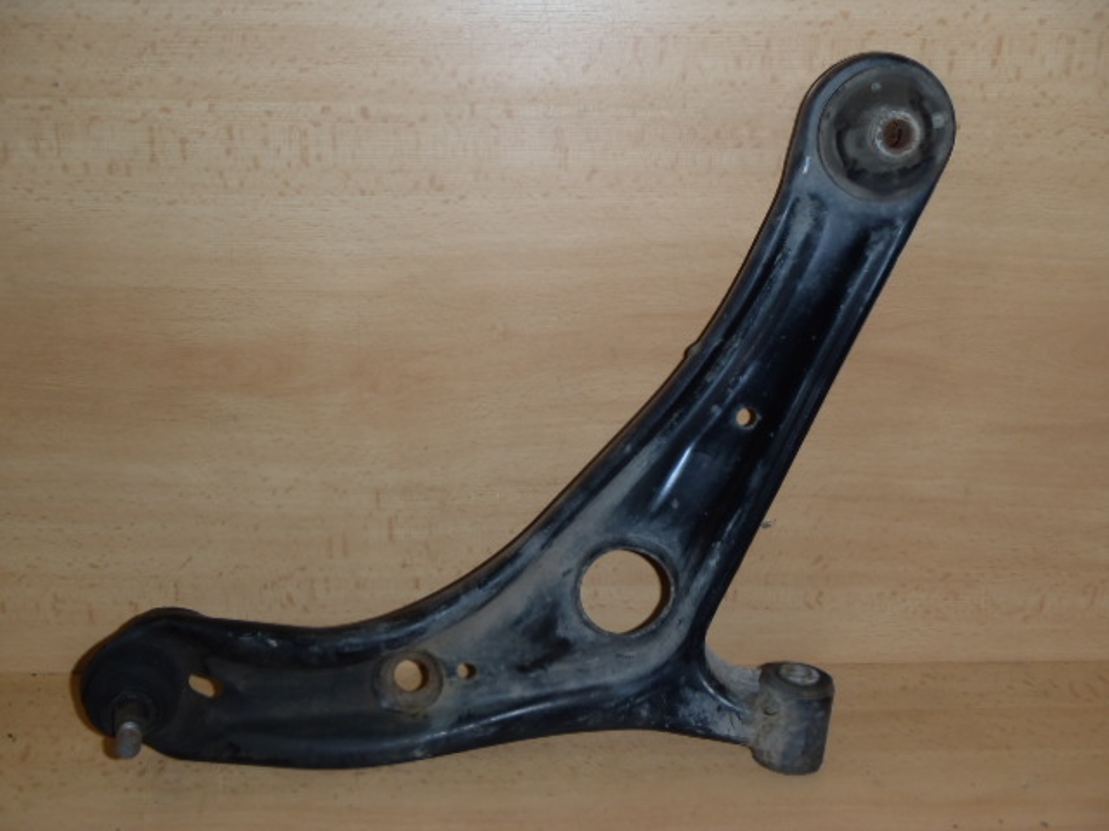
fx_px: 1217
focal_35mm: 38
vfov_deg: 37.7
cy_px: 416
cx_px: 554
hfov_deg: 49.0
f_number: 4.6
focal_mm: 6.83
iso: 100
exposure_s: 1/40
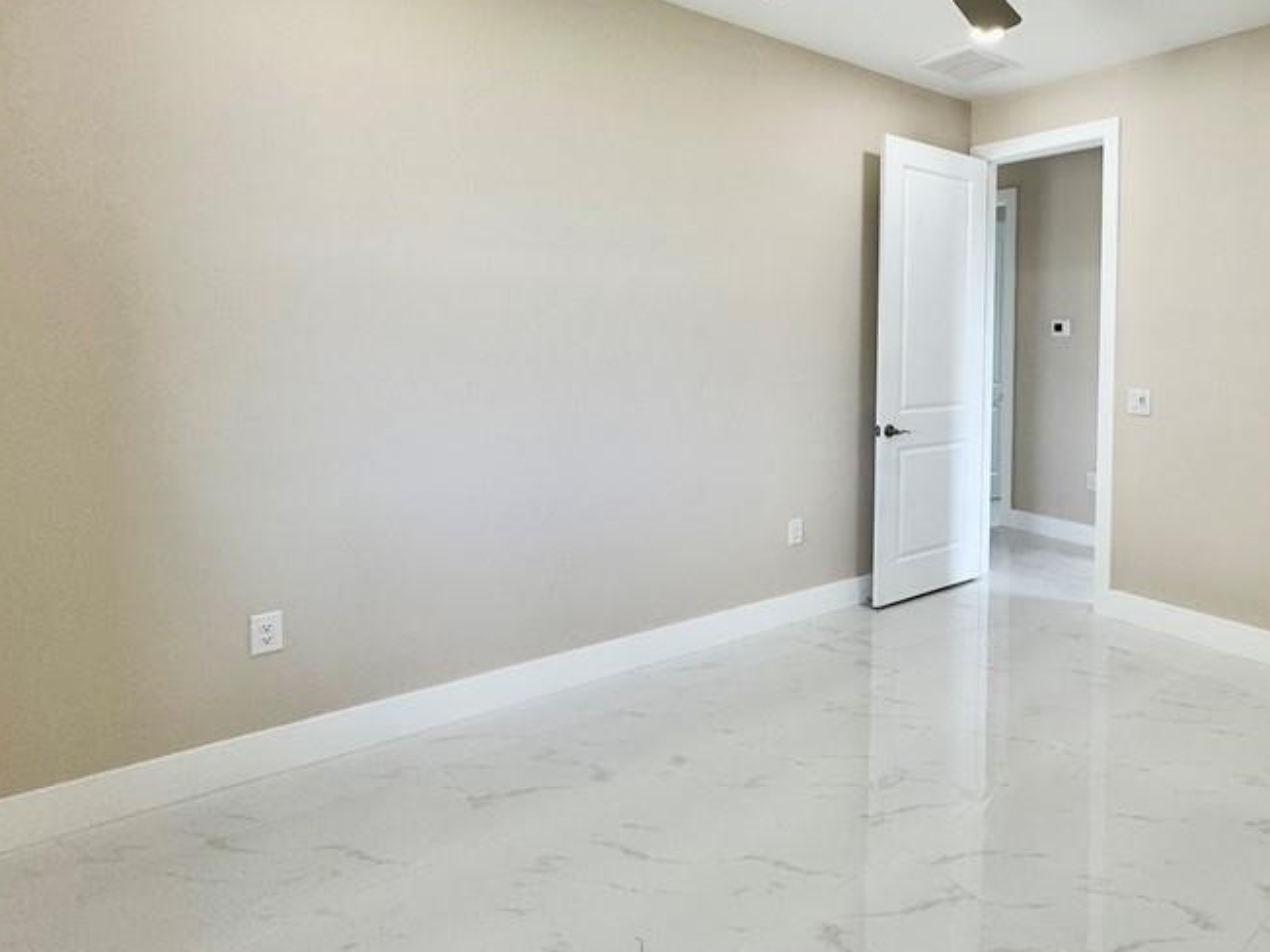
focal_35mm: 22
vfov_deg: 60.2
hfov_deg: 72.3
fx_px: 807
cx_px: 915
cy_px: 350
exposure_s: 1/120
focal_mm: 2.22
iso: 80
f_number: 2.2
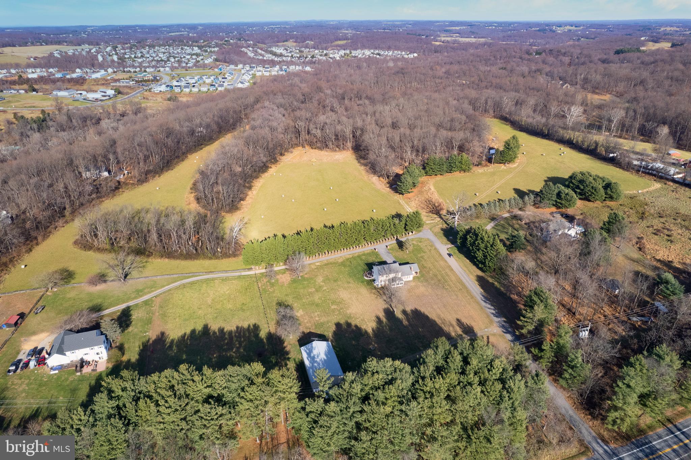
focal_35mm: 22
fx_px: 422
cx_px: 346
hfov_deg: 78.6
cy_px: 230
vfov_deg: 57.2
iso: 140
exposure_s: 1/200
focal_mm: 8.38
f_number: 2.8
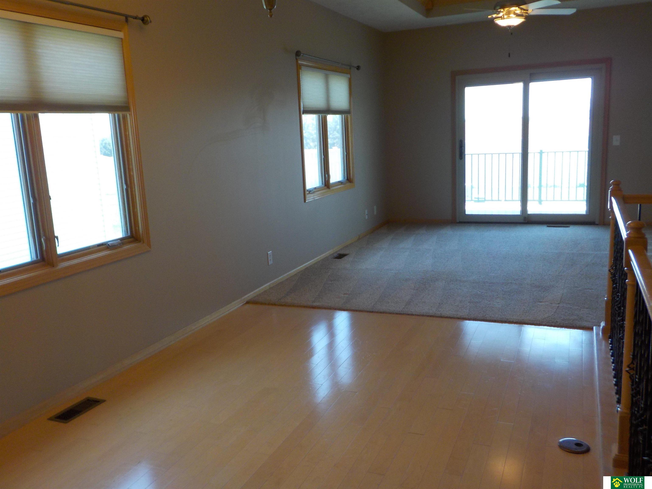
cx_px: 326
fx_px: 565
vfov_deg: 46.8
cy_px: 244
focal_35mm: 30
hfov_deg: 60.0
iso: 125
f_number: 3.3
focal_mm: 4.1
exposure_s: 1/60
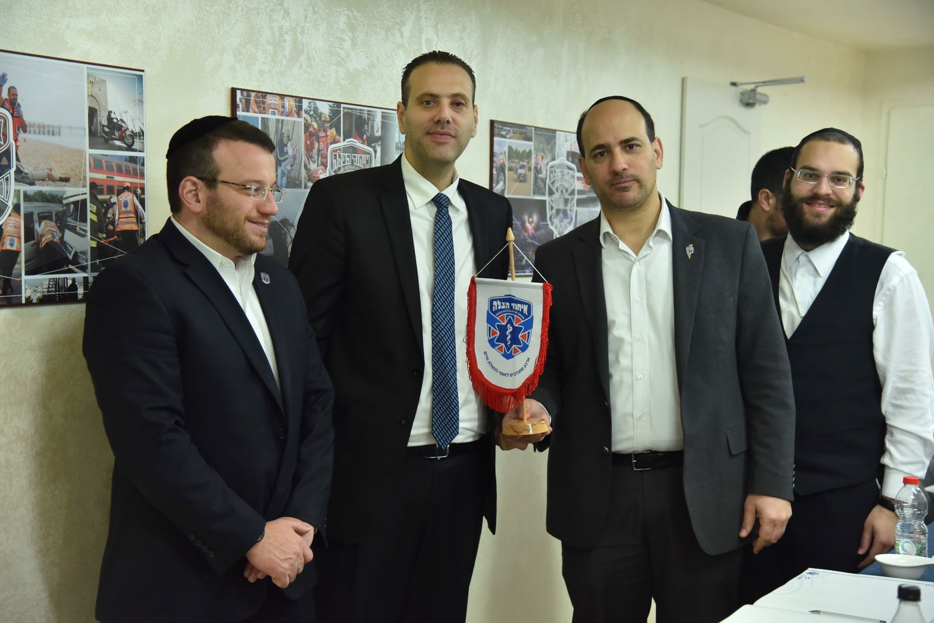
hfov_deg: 34.5
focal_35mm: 58
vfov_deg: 23.4
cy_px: 312
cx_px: 467
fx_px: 1505
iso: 1600
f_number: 4
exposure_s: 1/250
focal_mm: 58
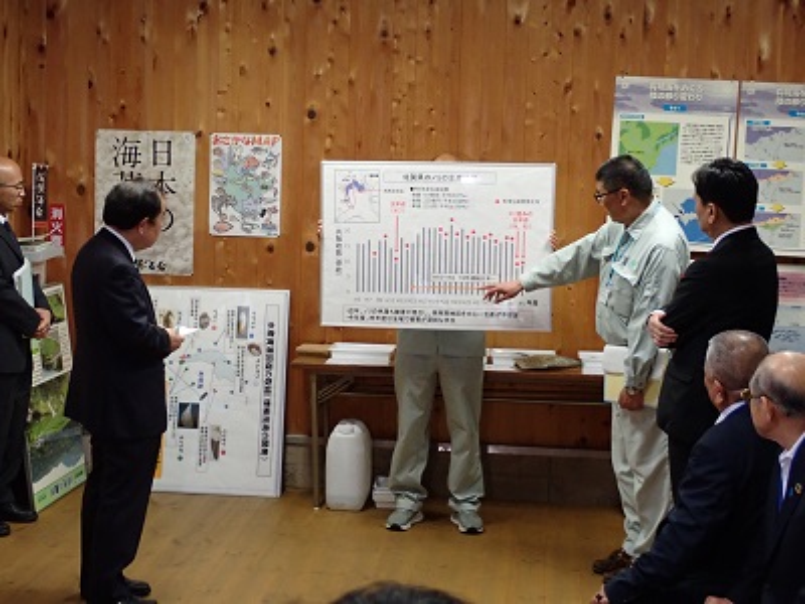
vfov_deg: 21.9
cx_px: 402
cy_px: 302
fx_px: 1558
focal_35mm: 67
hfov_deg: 29.0
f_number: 3.8
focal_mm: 11.88
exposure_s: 1/50
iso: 800
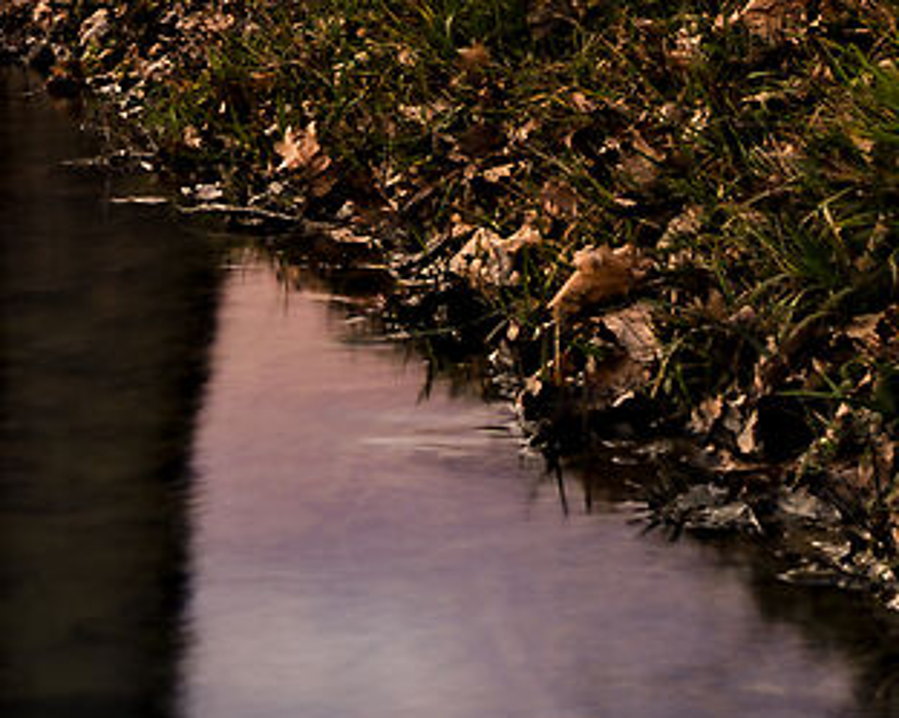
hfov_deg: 14.4
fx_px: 3456
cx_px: -138
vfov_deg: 11.0
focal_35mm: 130
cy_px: -606
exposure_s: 1/15
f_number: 13
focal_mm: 18
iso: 100
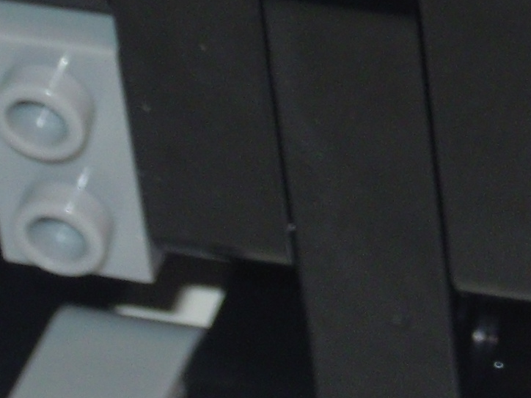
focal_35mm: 348
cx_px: 604
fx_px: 5338
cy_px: -317
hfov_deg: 5.7
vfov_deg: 4.2
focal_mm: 11.2
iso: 100
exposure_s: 1/40
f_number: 4
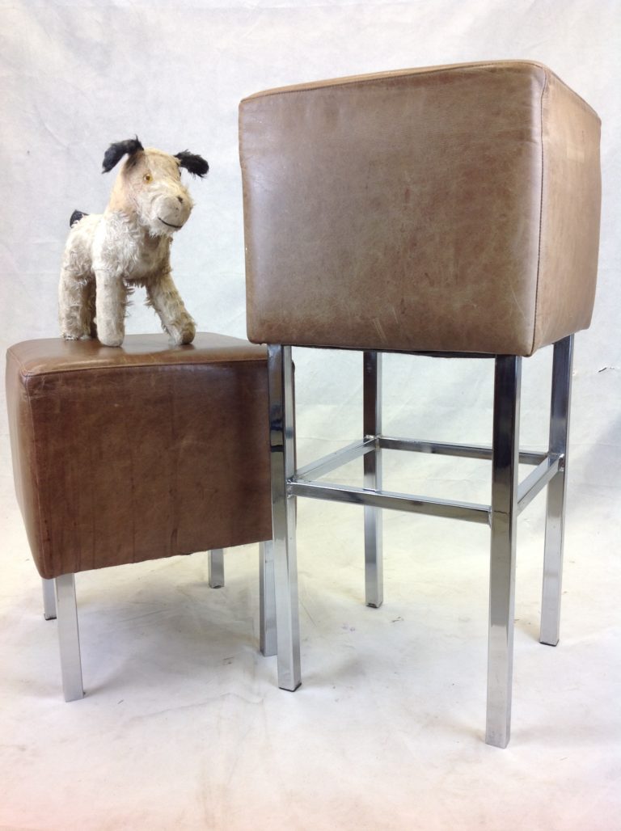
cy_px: 416
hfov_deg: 40.6
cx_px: 310
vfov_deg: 52.7
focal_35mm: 35
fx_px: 839
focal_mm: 4.28
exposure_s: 1/50
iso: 50
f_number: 2.4
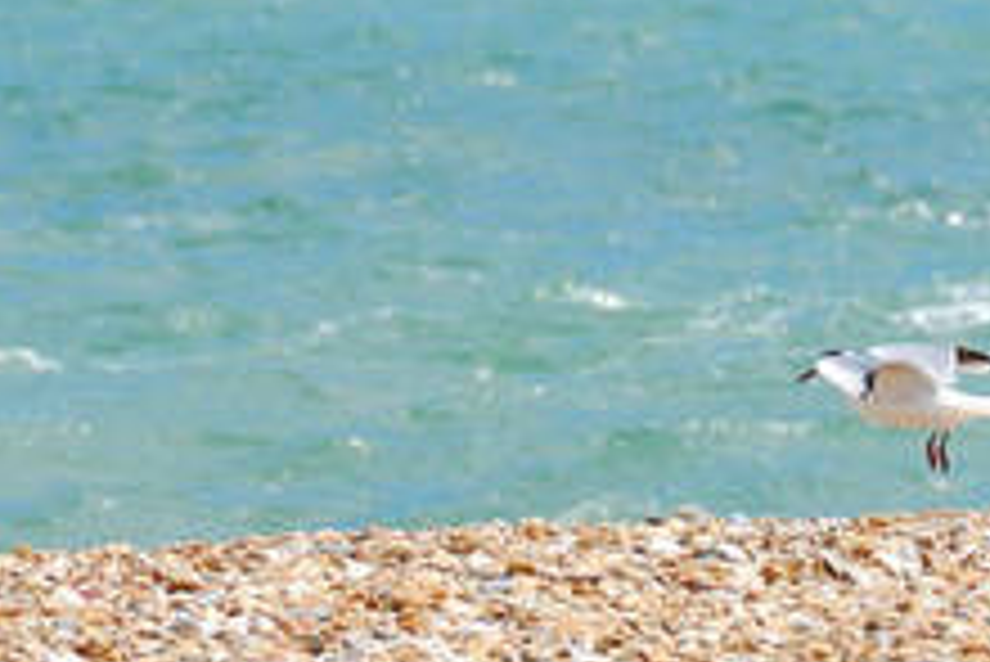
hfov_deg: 2.2
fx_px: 26279
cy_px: 311
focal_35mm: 955
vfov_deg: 1.4
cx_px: 850
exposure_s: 1/250
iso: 100
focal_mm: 200
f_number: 8
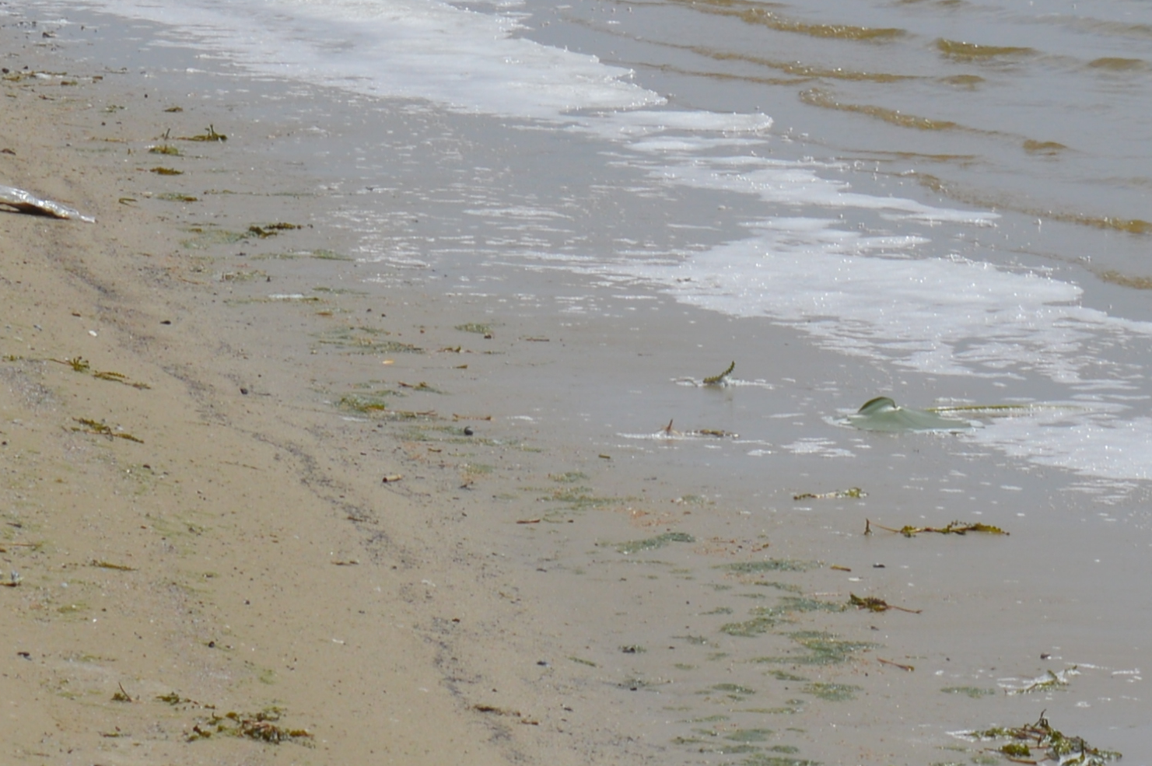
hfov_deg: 6.1
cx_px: 208
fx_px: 10712
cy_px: 534
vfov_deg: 4.1
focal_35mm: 335
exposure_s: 1/400
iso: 100
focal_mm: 55
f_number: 10
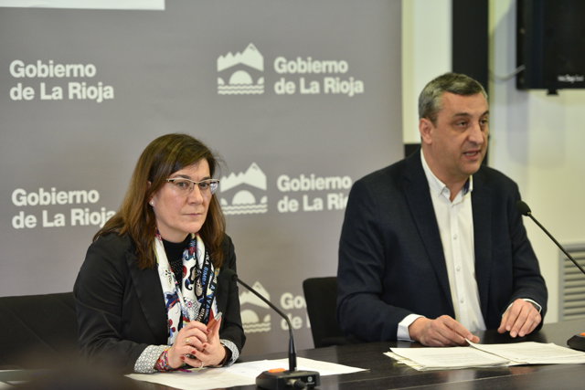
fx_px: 1983
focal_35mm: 122
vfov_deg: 11.2
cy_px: 195
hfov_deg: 16.8
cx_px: 292
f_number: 2.8
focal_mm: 122
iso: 2000
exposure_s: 1/320
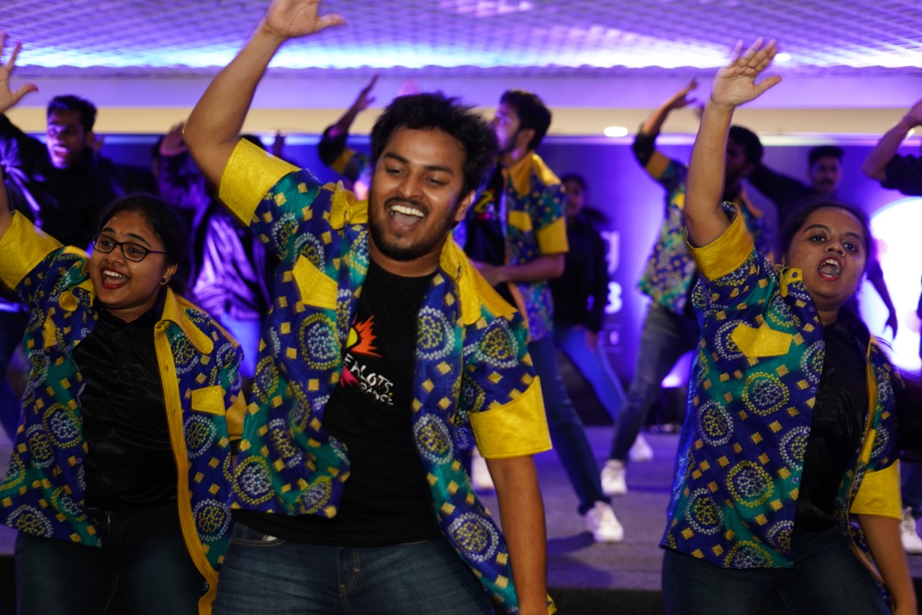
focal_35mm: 50
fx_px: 1280
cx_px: 461
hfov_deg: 39.6
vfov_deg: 27.0
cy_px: 308
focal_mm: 50
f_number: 2.2
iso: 1000
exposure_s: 1/100
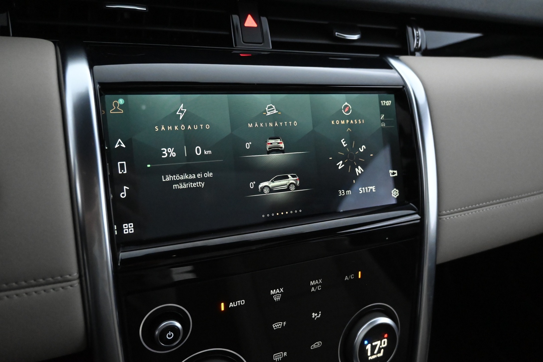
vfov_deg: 45.7
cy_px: 181
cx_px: 272
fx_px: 430
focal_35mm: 28
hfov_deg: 64.6
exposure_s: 1/80
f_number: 3.8
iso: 6400
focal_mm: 19
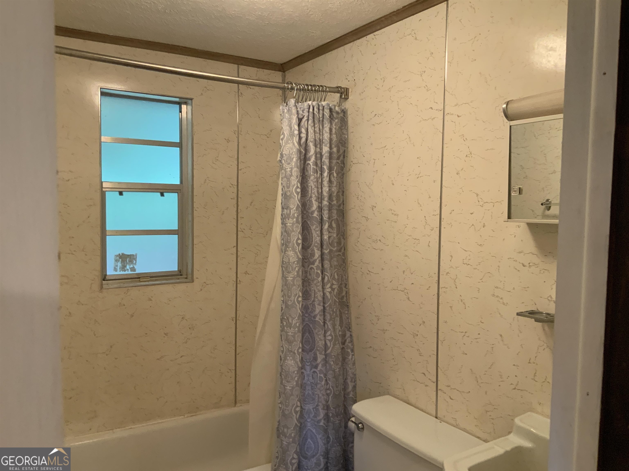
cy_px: 236
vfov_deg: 48.2
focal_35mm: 29
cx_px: 314
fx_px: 527
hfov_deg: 61.7
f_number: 1.8
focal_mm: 3
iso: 200
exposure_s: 1/60
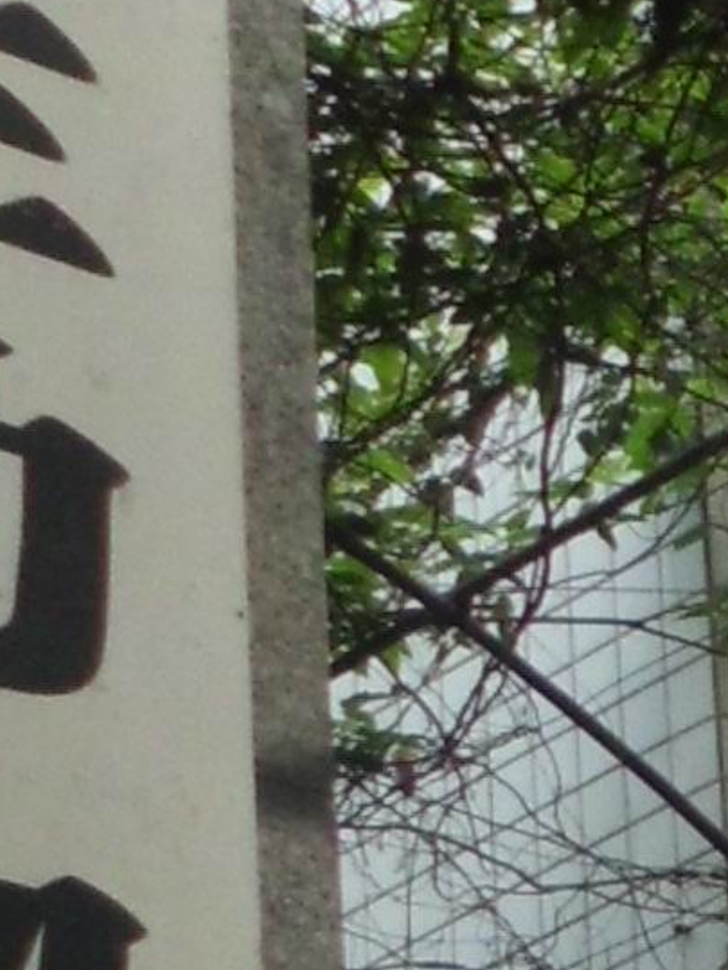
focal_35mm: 208
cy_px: 925
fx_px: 5833
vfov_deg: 9.5
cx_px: 2085
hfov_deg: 6.6
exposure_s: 1/100
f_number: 3.2
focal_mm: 4.6
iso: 100
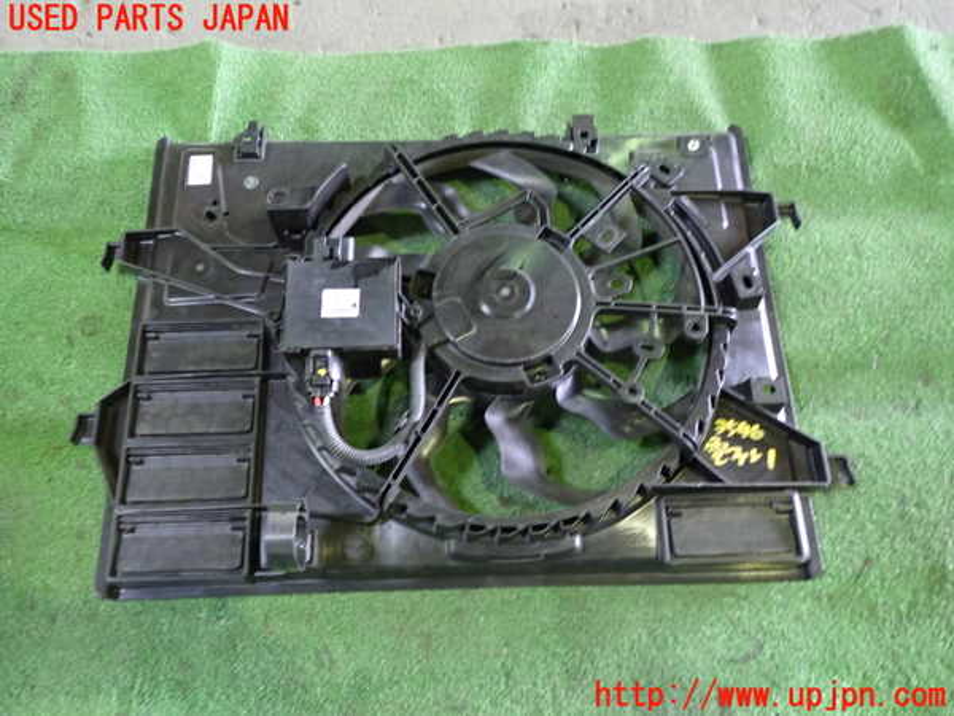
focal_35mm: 30
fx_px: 827
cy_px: 358
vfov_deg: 46.8
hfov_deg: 60.0
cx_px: 477
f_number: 2.3
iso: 800
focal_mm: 5.4
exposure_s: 1/25
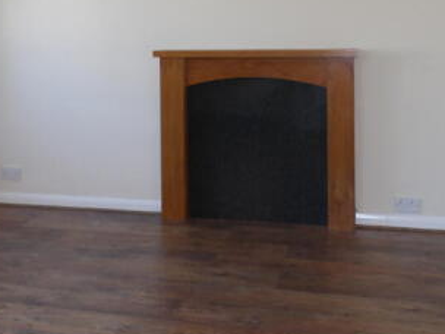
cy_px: 43
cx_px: 219
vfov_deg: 30.3
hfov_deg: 41.2
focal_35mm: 46
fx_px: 591
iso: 169
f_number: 4.1
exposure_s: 1/30
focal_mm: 4.3
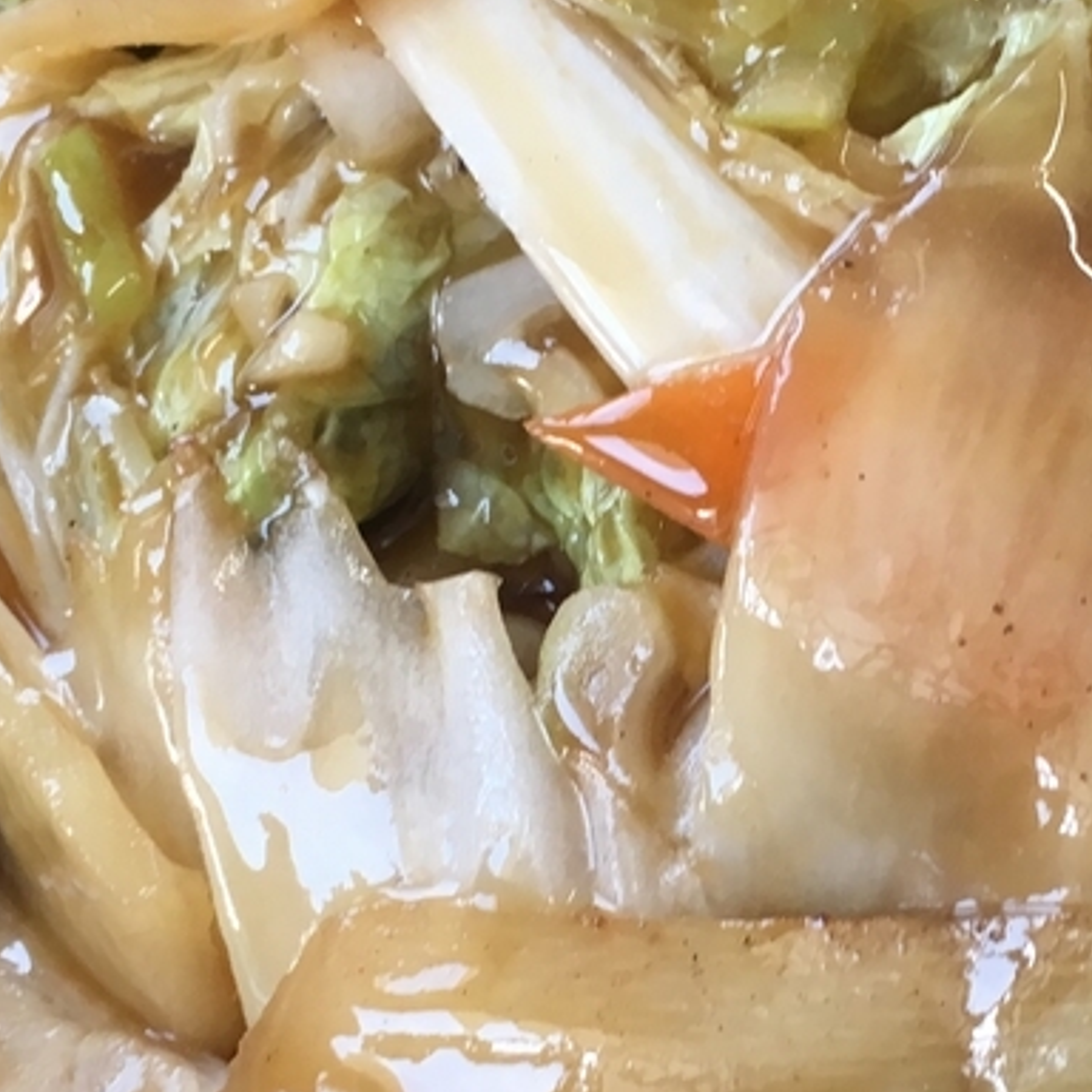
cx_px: 961
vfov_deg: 21.6
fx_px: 2855
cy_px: 745
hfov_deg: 21.2
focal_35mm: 80
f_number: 2.2
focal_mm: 4.15
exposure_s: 1/40
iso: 25
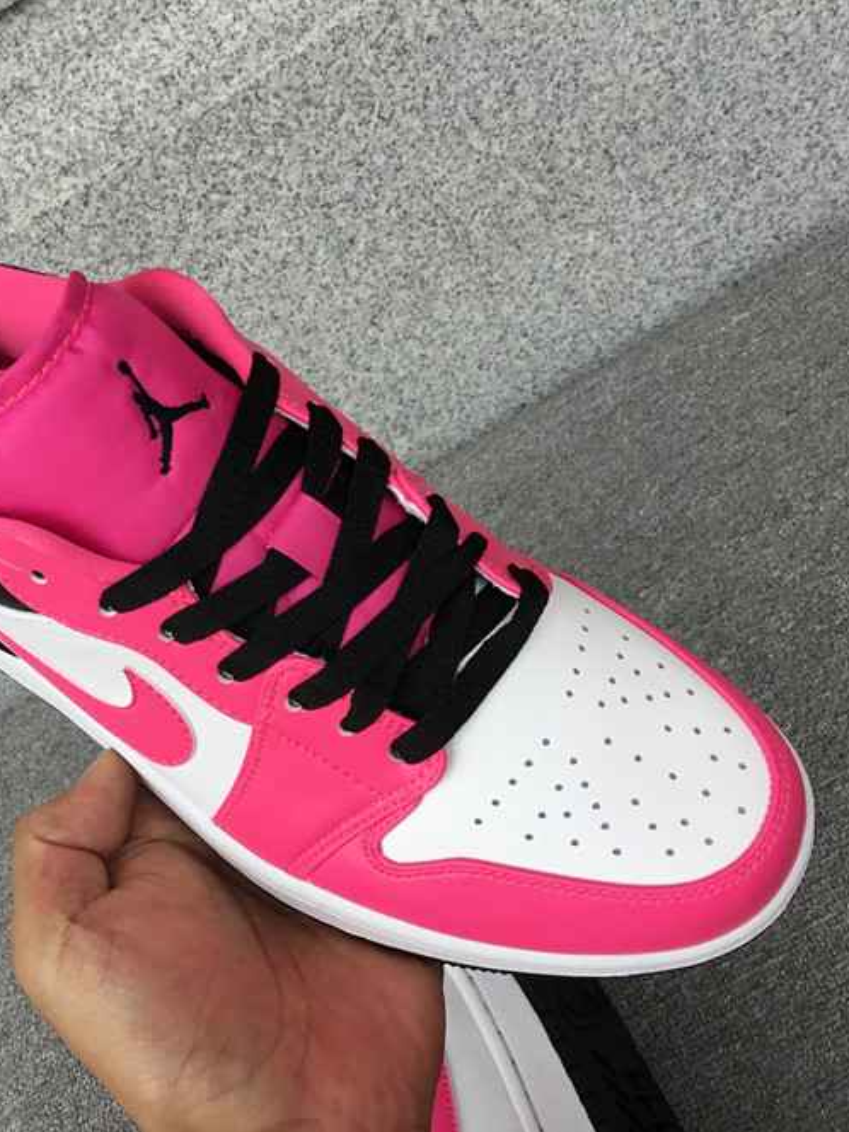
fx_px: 1373
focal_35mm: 42
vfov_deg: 44.8
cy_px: 562
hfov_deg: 34.3
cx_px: 346
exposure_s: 1/338
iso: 25
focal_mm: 3.3
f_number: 2.4
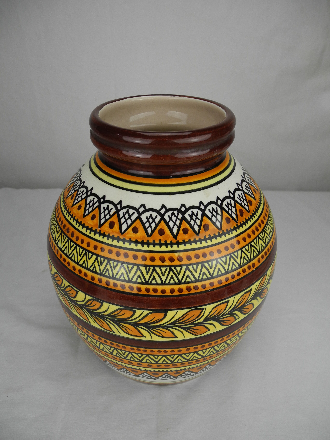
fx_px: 356
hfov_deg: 49.7
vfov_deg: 63.4
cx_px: 165
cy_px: 220
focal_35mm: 28
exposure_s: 1/203
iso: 100
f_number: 2.8
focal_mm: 6
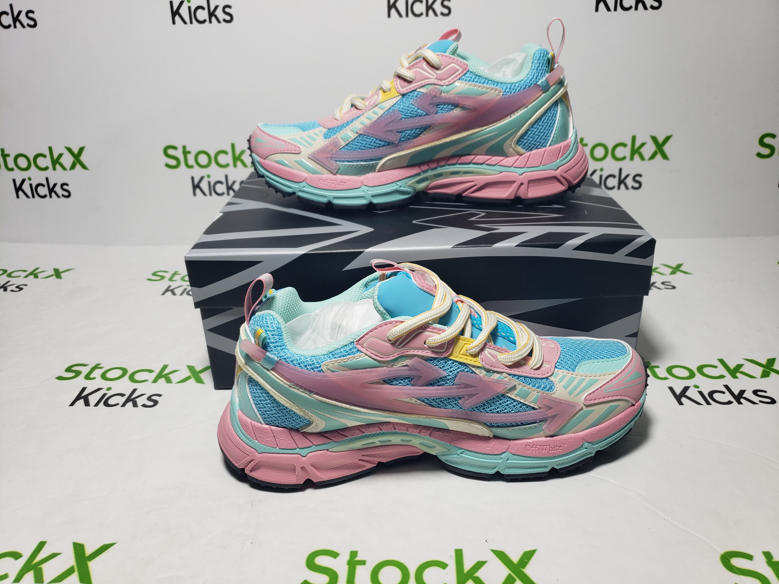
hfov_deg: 67.3
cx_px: 390
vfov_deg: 53.1
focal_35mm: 26
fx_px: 585
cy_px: 292
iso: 50
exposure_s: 1/415
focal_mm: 4.3
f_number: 1.5
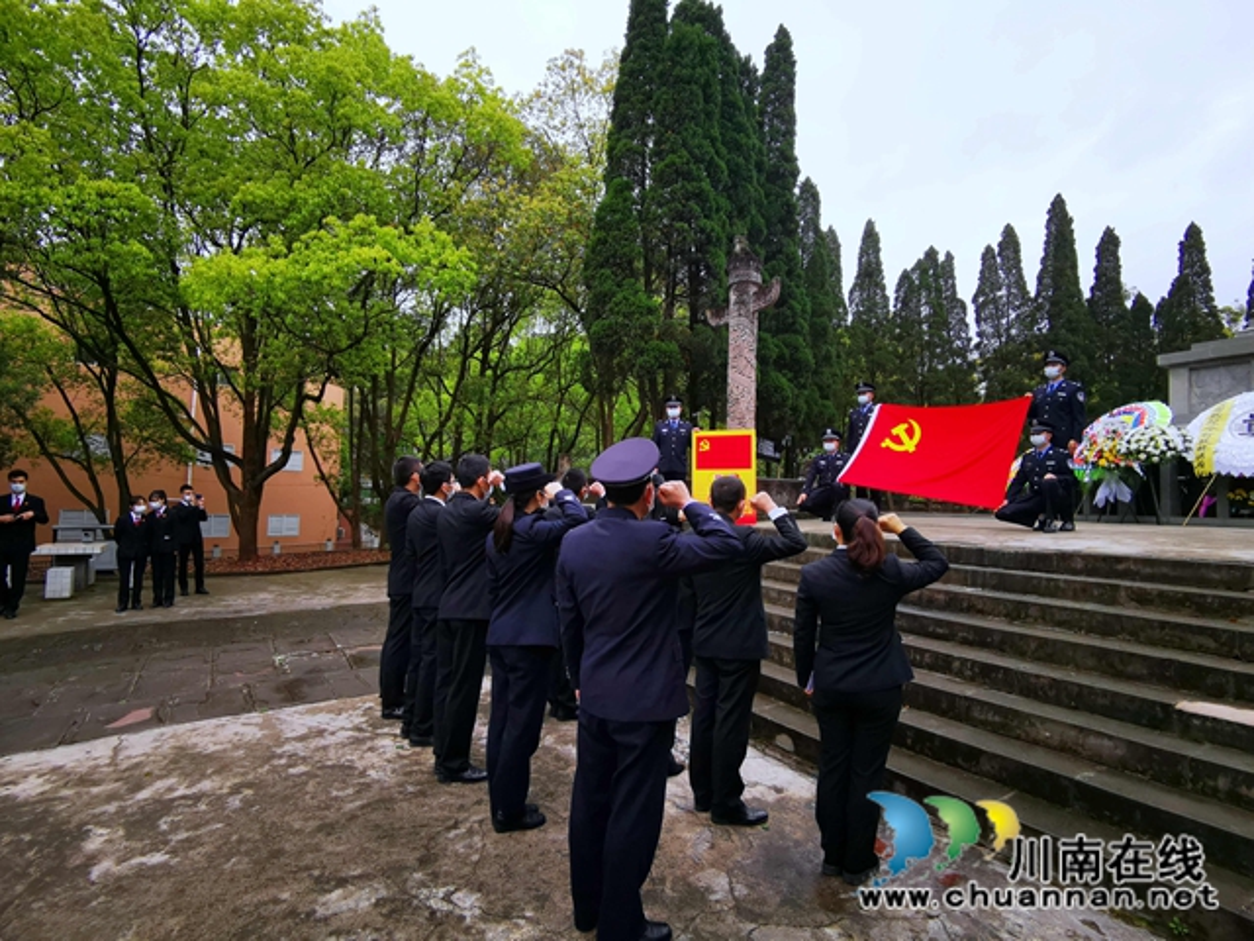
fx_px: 616
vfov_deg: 74.7
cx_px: 627
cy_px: 470
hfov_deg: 91.0
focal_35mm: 17
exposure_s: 1/209
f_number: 2.2
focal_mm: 2.26
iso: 50
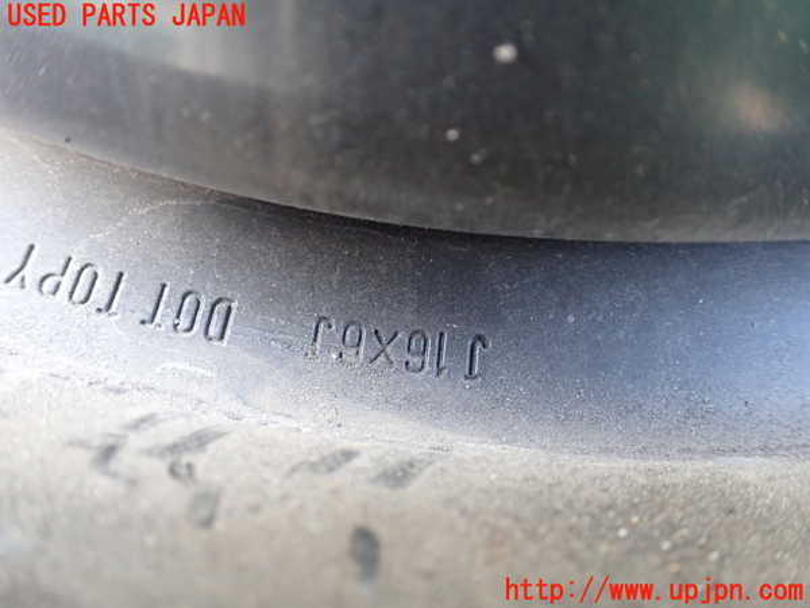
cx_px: 405
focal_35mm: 30
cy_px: 304
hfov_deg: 60.0
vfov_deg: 46.8
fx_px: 702
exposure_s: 1/30
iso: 800
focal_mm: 5.4
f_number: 2.3
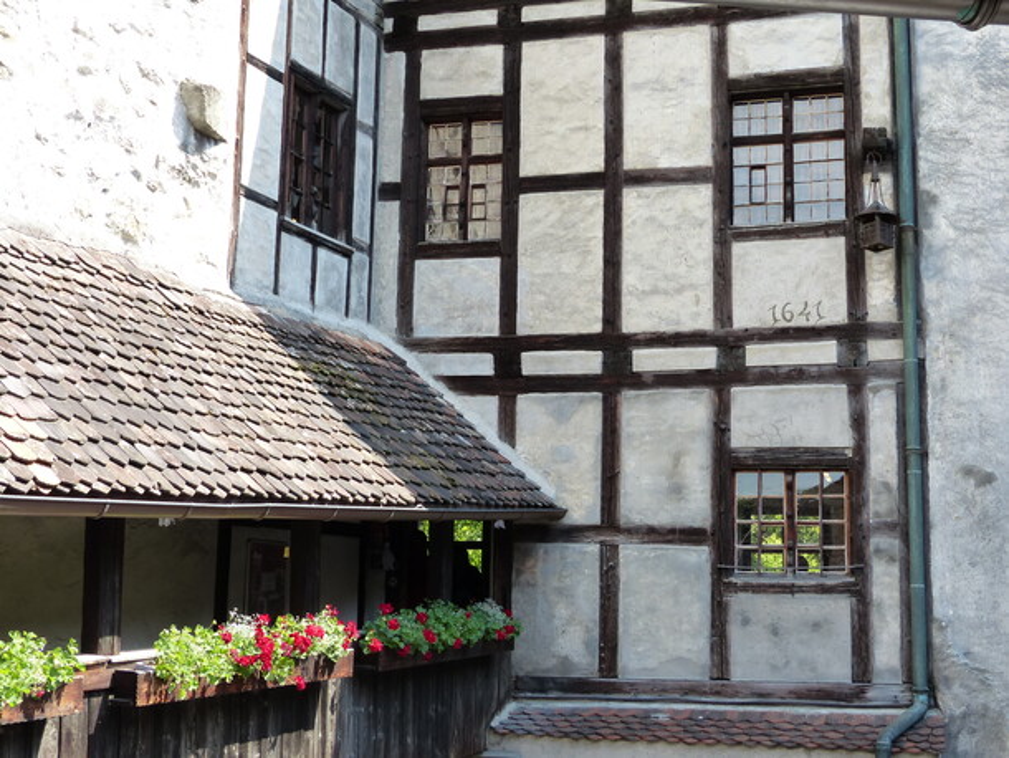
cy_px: 379
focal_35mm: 52
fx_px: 1516
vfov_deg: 28.1
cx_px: 504
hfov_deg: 36.8
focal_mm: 9.4
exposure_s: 1/200
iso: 160
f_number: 4
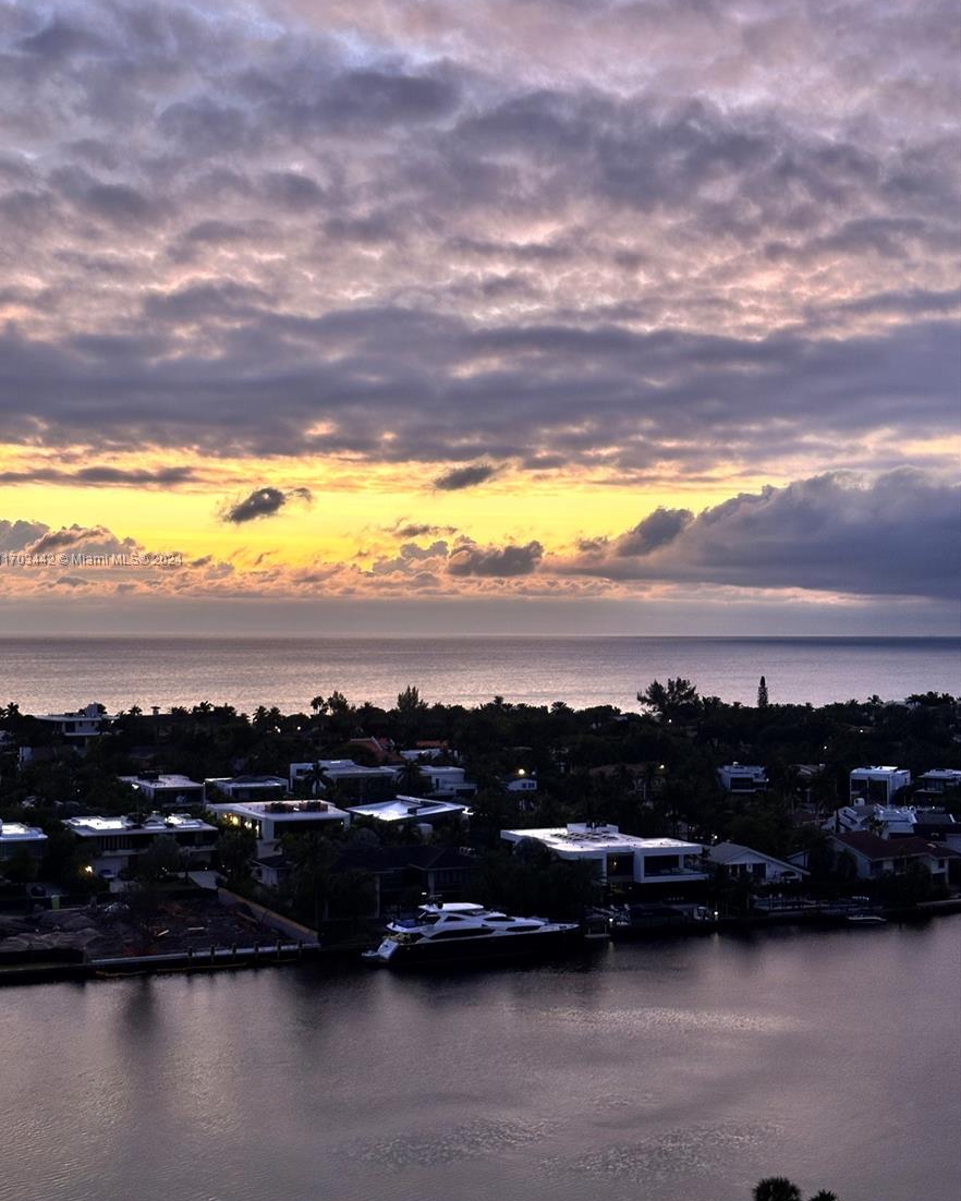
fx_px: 1813
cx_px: 473
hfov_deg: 29.7
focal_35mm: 51
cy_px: 560
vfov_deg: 36.6
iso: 50
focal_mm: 6.86
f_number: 1.78
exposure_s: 1/121
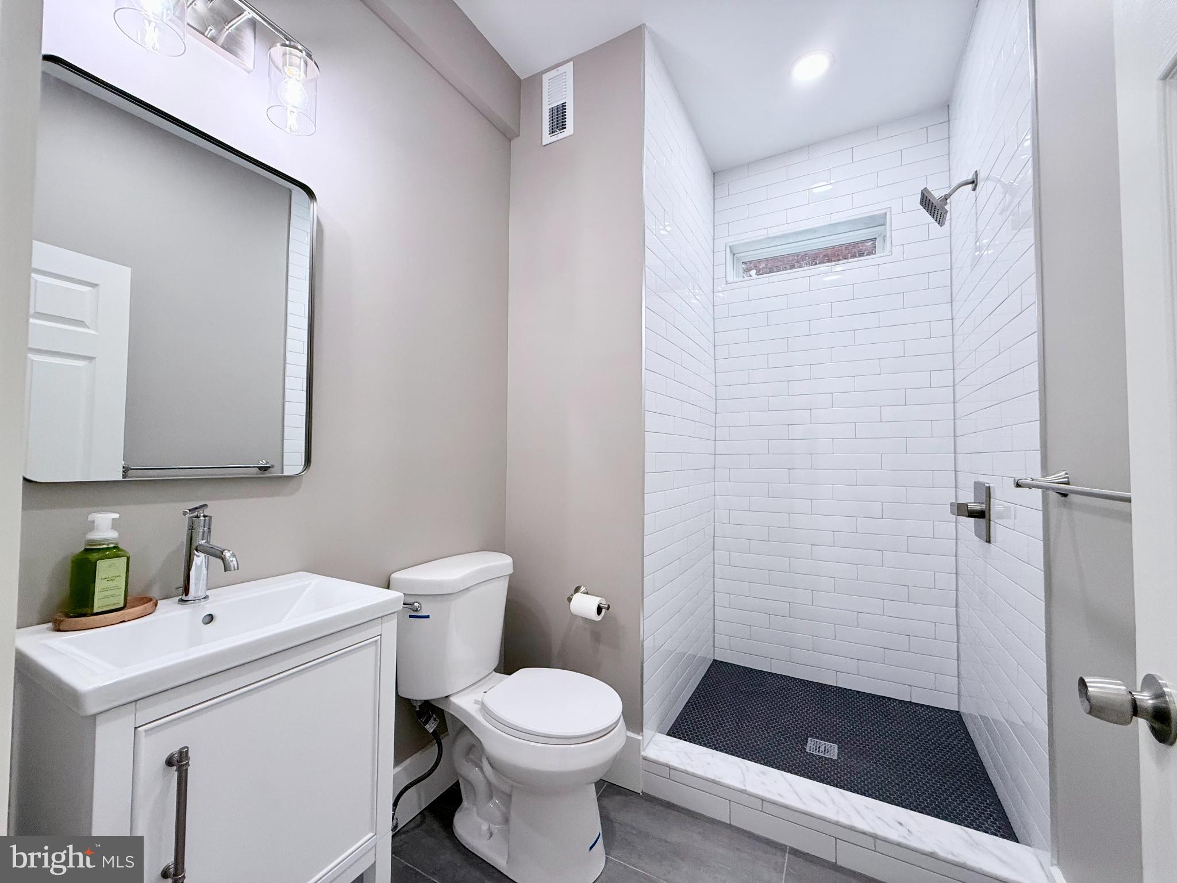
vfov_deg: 85.7
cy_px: 442
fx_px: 476
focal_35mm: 14
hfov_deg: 102.1
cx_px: 588
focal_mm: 2.22
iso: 160
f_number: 2.2
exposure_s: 1/120
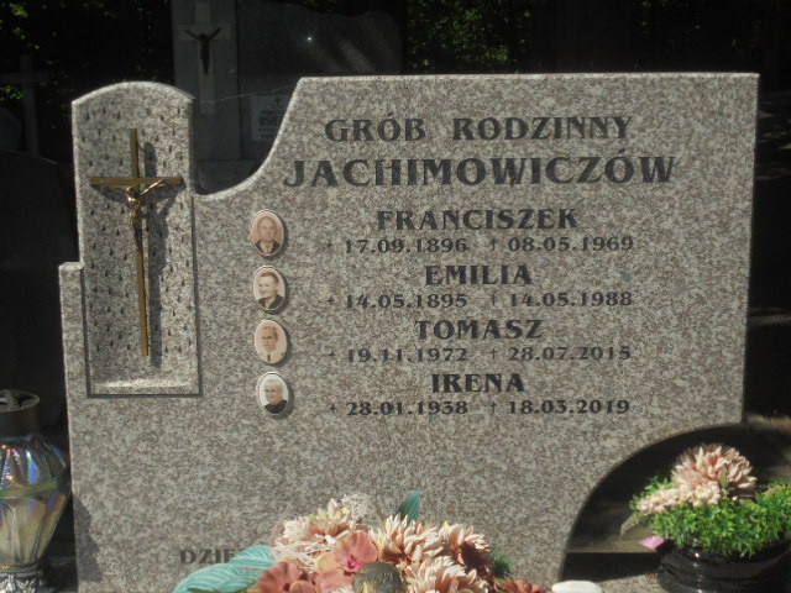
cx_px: 396
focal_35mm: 56
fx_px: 1280
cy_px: 296
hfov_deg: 34.3
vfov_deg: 26.1
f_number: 5.2
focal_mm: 10.1
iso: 100
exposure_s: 1/640
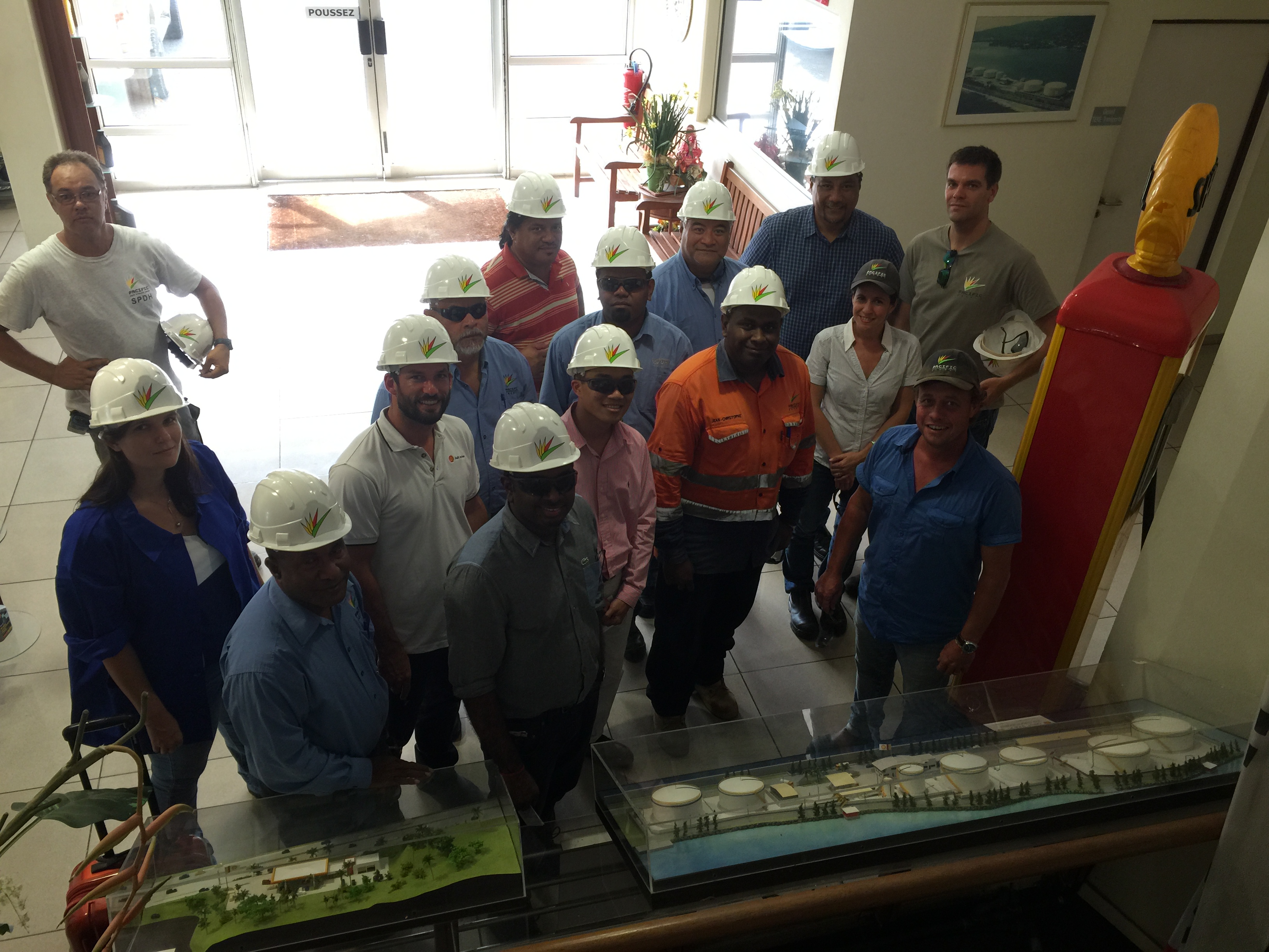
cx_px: 634
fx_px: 1063
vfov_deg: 48.2
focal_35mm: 29
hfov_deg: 61.7
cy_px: 476
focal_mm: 4.15
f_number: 2.2
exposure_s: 1/15
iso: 32
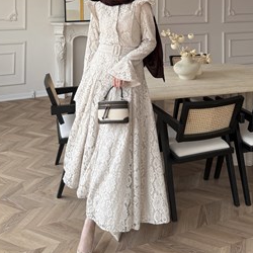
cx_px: 110
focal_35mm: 35
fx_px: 289
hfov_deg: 47.1
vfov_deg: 45.9
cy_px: 69
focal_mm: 6.76
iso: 80
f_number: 1.78
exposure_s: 1/677
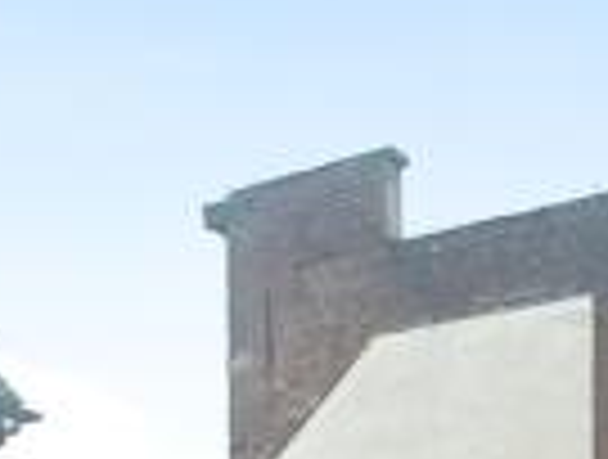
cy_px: 866
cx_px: 504
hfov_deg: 18.3
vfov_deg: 12.6
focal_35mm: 106
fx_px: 1867
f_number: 2.2
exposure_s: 1/156
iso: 40
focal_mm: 2.22
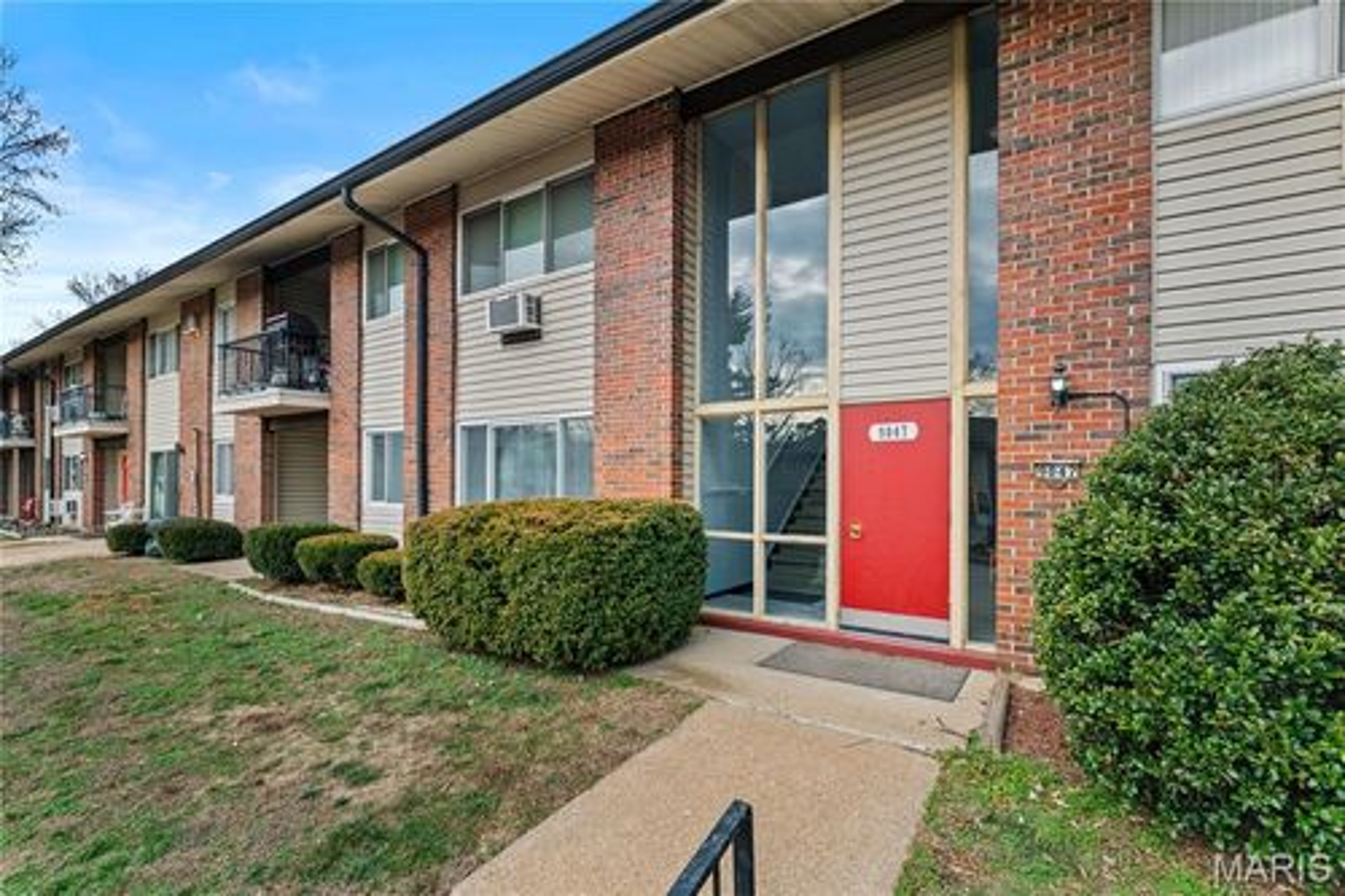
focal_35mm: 16
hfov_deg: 97.5
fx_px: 590
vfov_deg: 74.4
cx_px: 672
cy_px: 448
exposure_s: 1/125
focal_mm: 15.8
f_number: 8
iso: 160
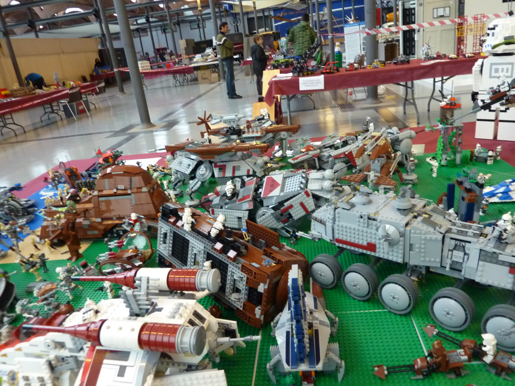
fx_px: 372
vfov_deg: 54.9
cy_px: 193
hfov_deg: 69.4
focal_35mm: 25
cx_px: 258
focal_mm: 4.1
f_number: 3.3
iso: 400
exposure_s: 1/15
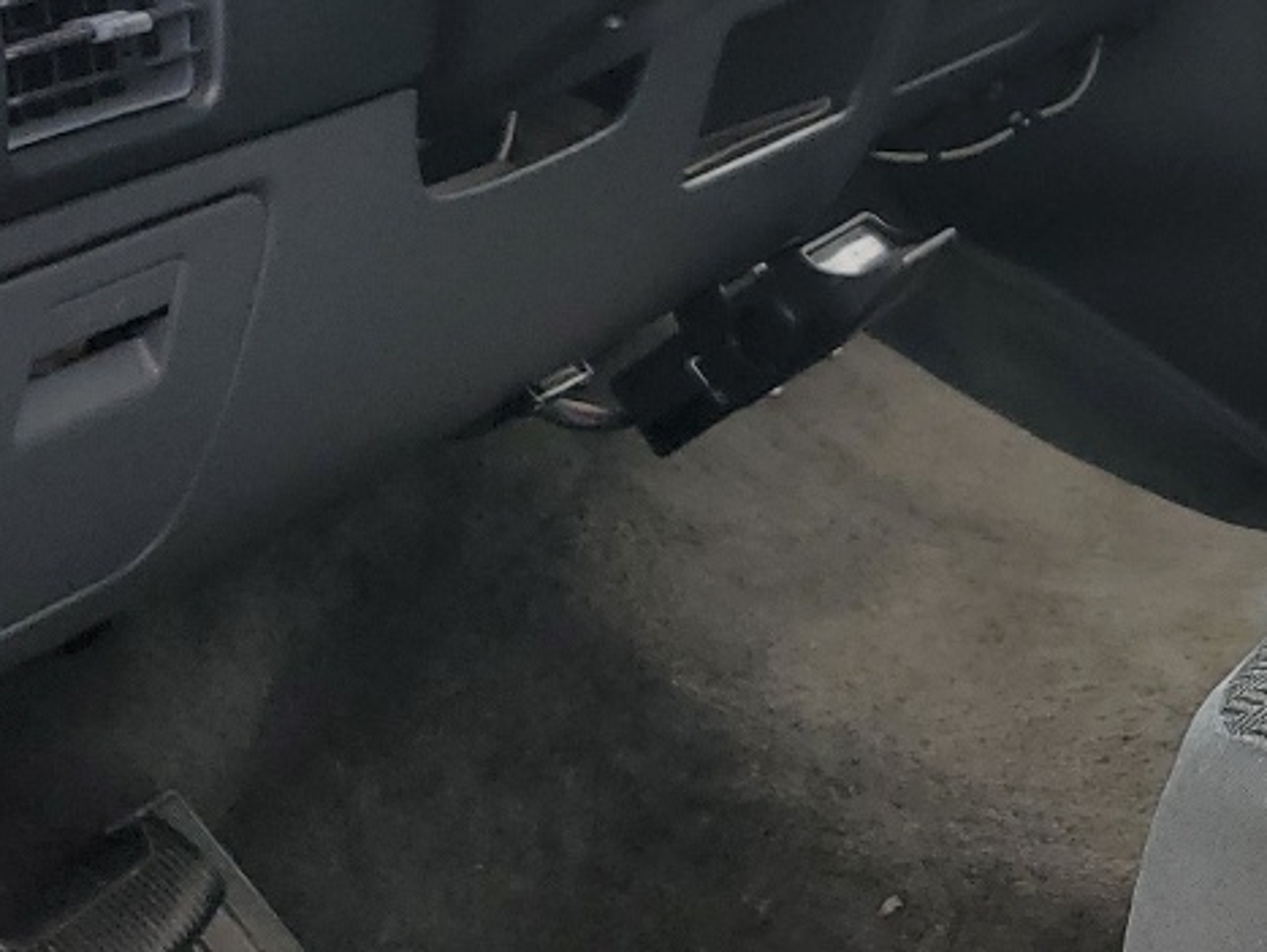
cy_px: 106
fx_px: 3260
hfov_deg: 20.4
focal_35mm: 89
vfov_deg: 16.4
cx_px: 1582
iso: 50
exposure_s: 1/333
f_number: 1.5
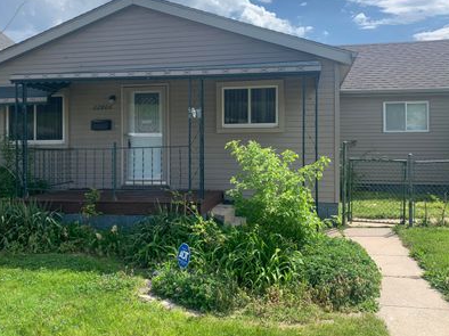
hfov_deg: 55.4
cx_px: 218
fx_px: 428
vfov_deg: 42.8
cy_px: 147
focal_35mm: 33
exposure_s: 1/1992
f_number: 1.8
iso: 25
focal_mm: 4.25
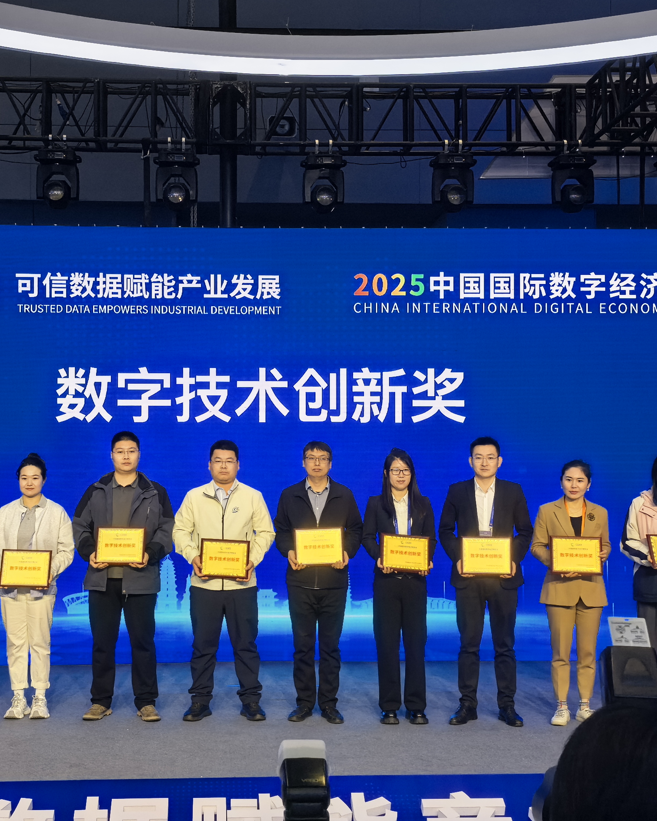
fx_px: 1239
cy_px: 409
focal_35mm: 51
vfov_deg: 36.7
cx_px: 253
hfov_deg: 29.6
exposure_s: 1/120
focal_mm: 6.98
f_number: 4
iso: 200
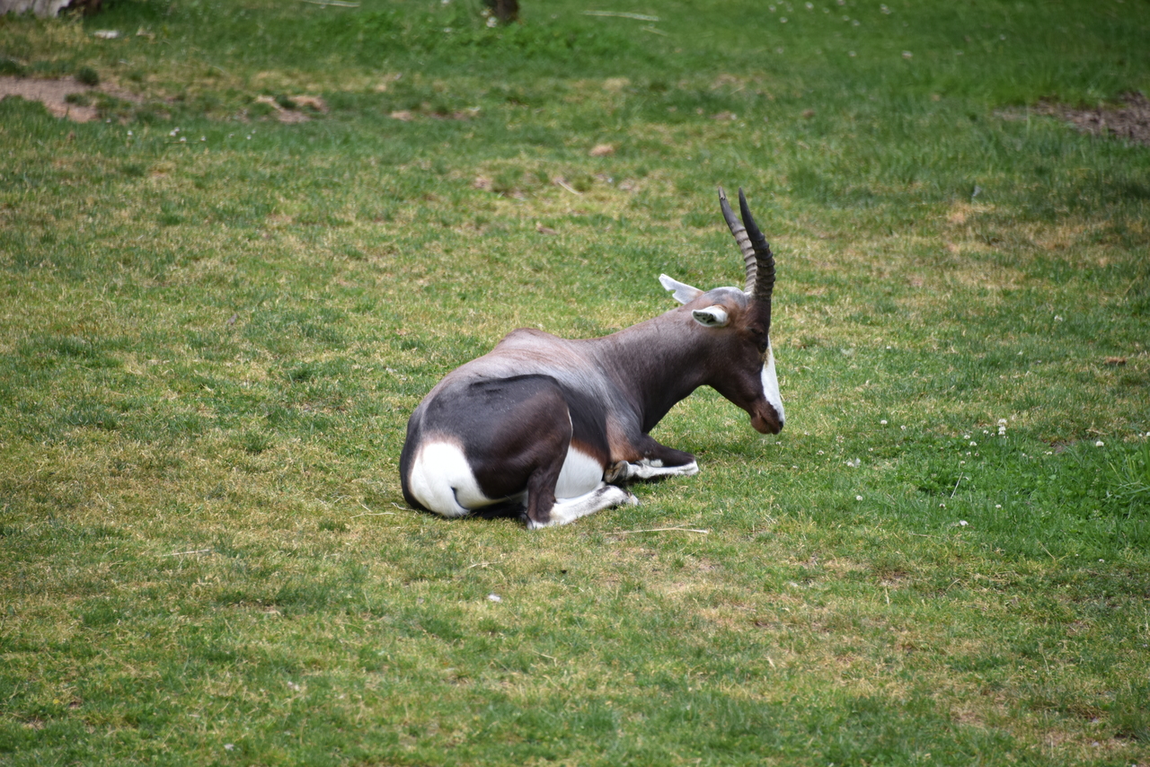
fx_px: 9585
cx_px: 575
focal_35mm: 300
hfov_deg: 6.9
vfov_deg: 4.6
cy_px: 384
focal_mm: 300
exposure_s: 1/640
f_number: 5.6
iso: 400
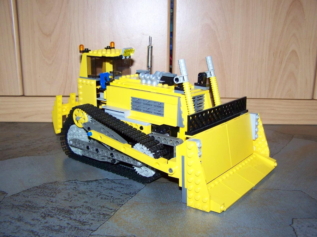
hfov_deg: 49.0
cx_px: 158
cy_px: 118
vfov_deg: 37.7
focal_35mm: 38
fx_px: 348
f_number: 2.8
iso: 200
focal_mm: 6.3
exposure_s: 1/30
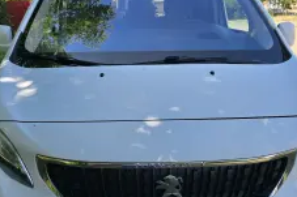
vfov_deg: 35.0
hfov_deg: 50.7
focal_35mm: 38
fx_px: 313
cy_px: 106
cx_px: 137
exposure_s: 1/320
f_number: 1.7
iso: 12
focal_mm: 6.3
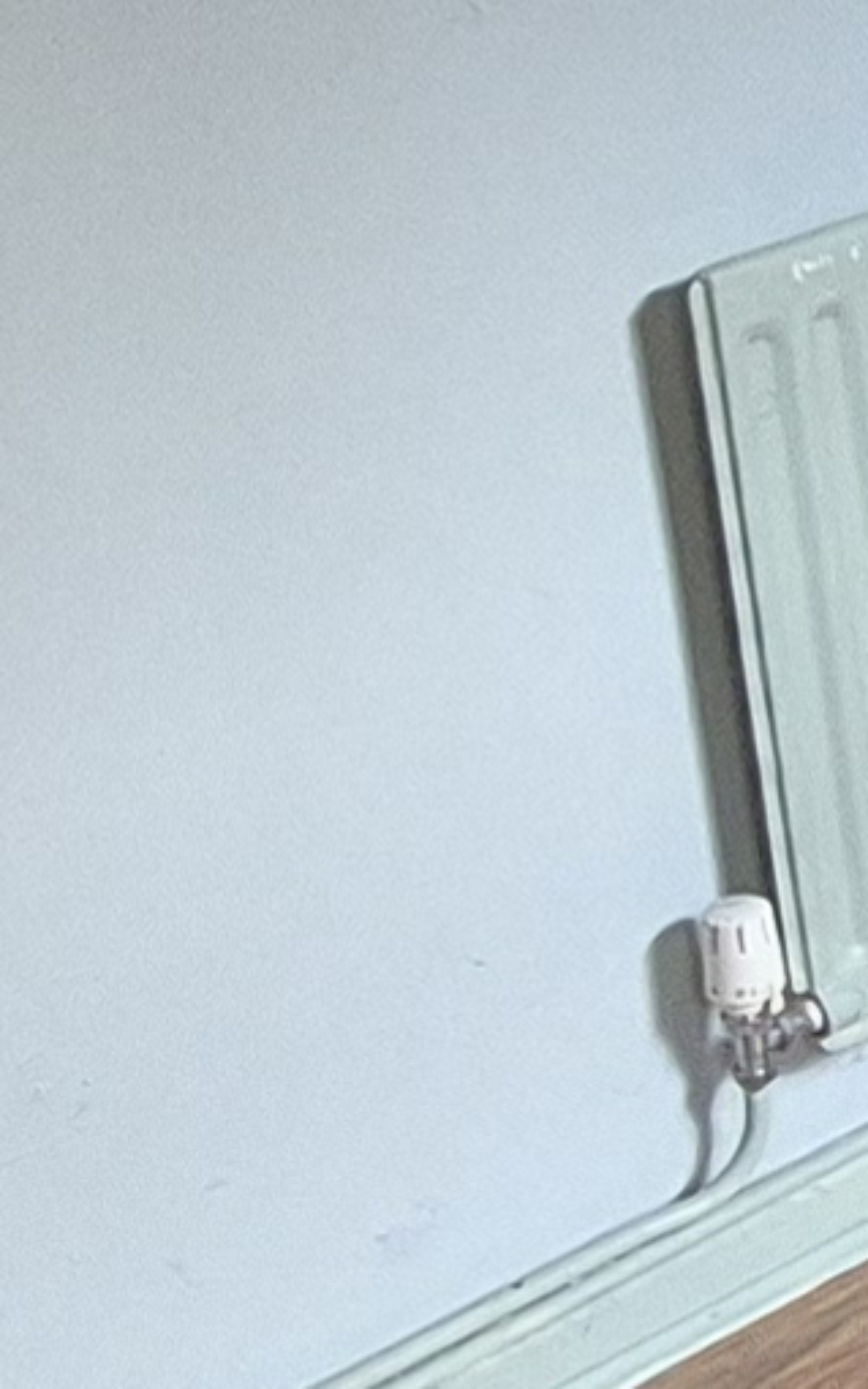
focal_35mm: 108
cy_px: 275
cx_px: 2201
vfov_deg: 19.1
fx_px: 4085
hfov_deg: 10.2
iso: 500
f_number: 2.2
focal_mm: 2.2
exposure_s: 1/50
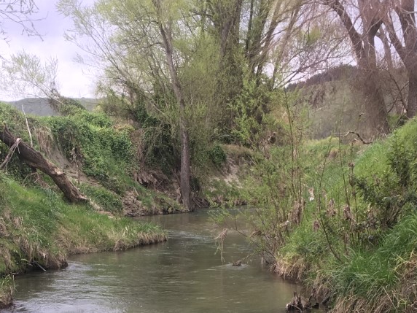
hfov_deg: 26.4
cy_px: 347
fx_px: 879
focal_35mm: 73
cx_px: 122
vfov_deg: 19.3
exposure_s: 1/107
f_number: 2.2
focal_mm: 4.15
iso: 25
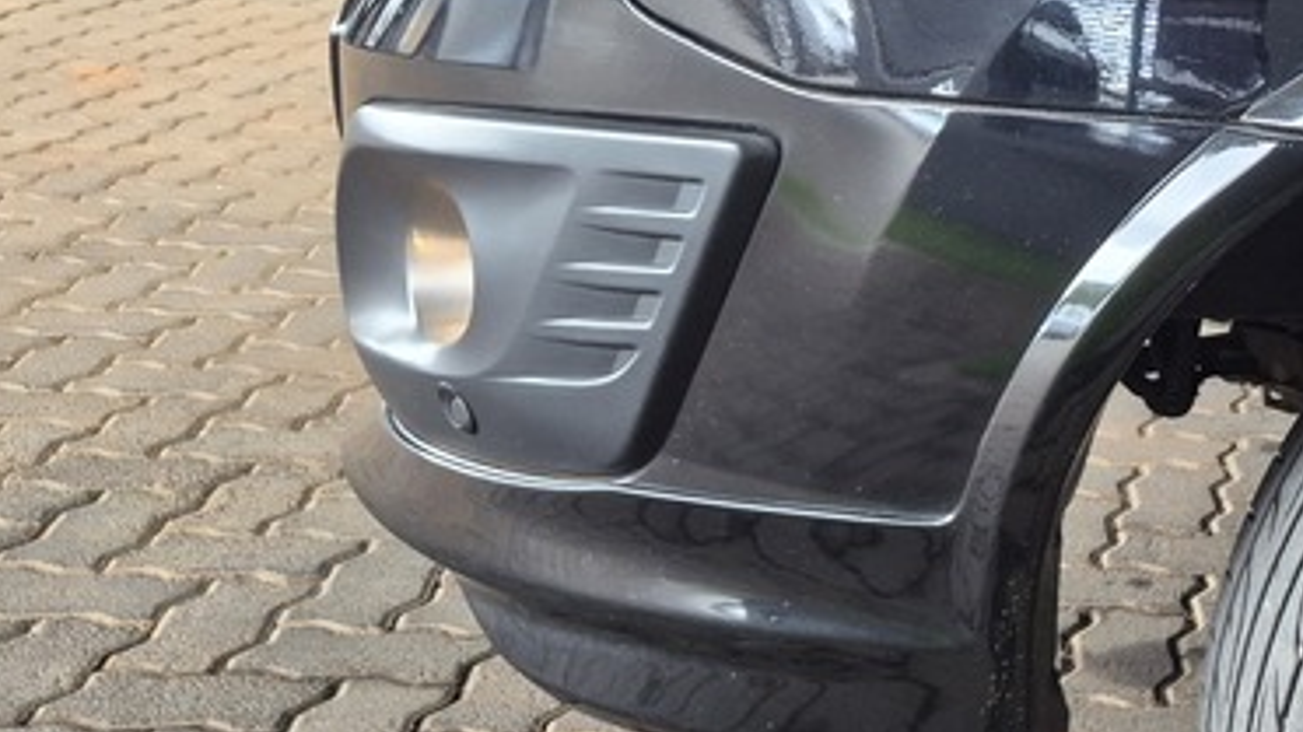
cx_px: 1562
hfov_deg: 27.0
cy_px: 235
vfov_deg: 17.4
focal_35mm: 69
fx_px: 2383
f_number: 1.8
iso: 500
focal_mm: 5.4
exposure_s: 1/100
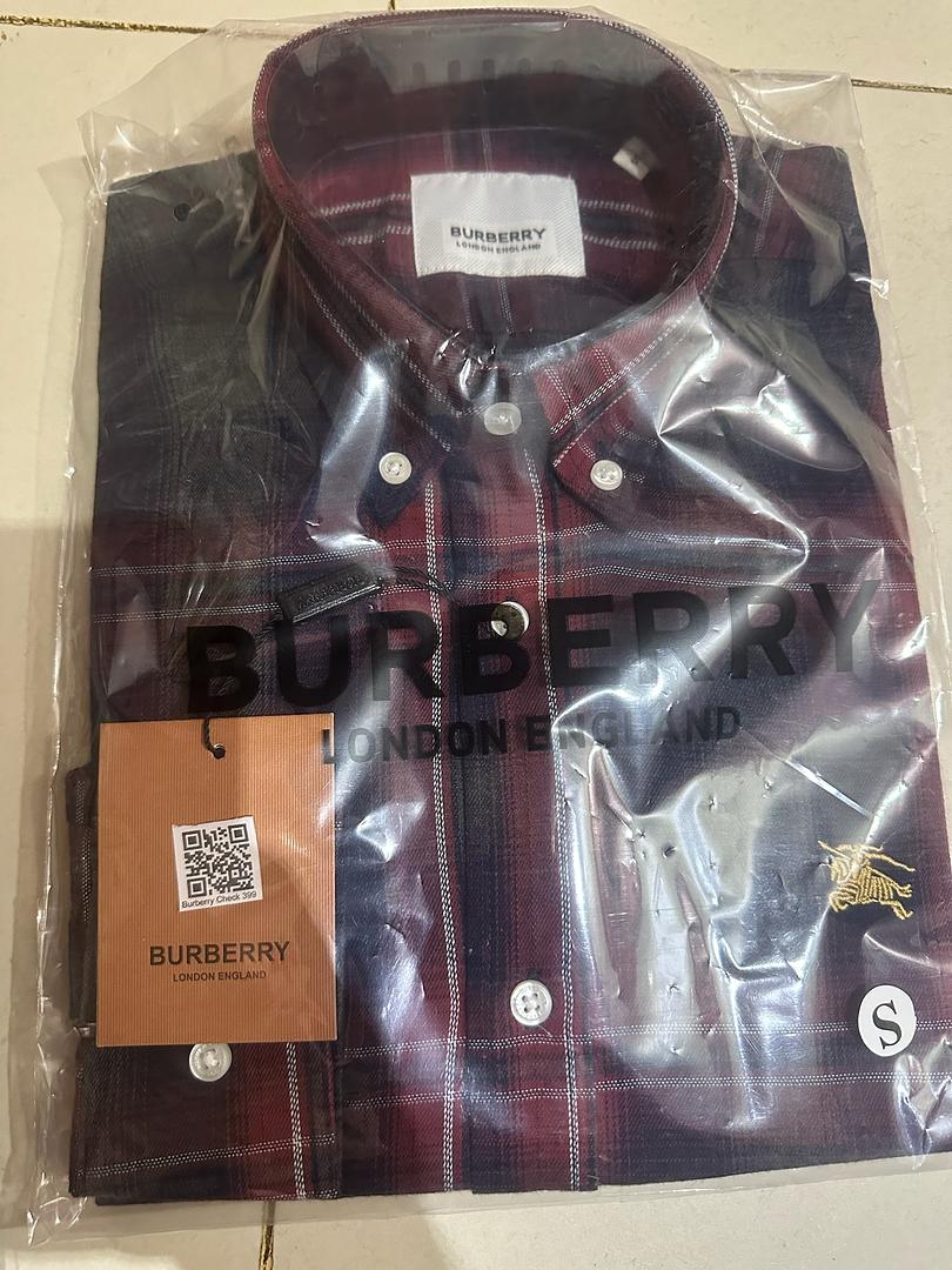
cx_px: 476
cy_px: 635
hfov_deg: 56.8
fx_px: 880
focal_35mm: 24
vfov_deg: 71.6
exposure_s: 1/60
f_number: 1.78
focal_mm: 6.86
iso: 640
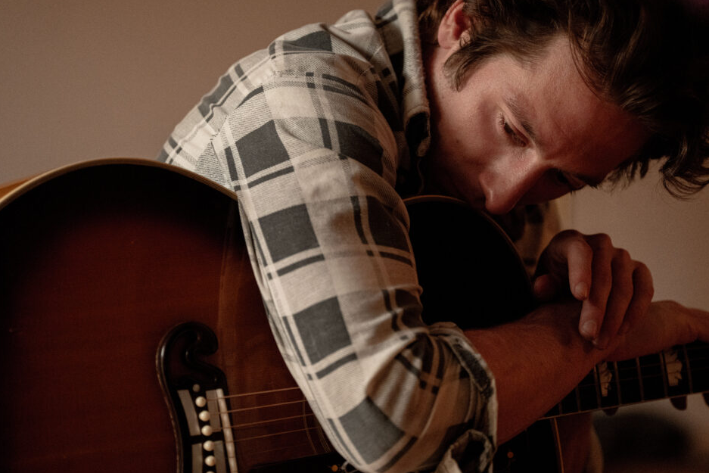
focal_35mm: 211
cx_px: 341
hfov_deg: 9.8
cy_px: 247
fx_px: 4156
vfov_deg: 6.5
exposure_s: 1/200
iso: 4000
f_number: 2.8
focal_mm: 200
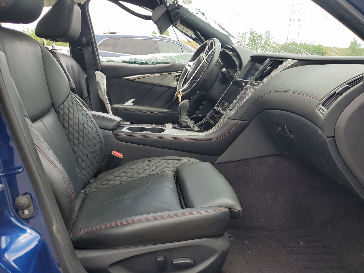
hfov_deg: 67.3
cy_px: 136
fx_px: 273
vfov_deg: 53.1
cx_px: 182
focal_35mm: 26
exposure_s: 1/333
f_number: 1.5
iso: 50
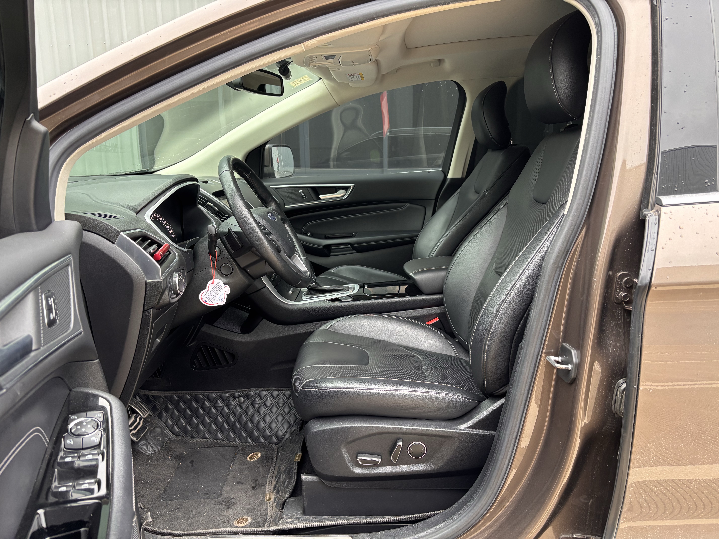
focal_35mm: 26
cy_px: 270
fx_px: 540
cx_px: 360
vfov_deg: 53.1
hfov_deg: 67.3
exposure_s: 1/61
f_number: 1.6
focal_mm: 5.96
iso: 125
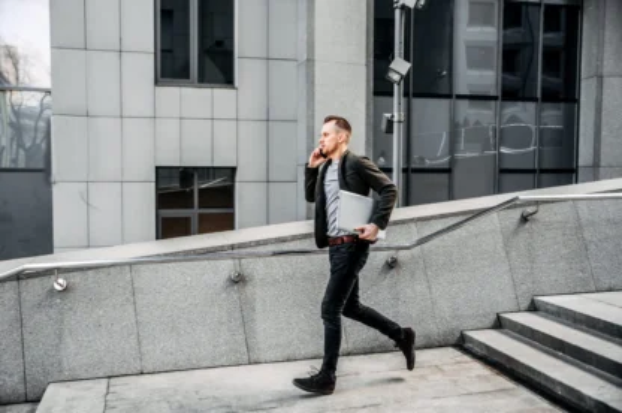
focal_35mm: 36
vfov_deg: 36.8
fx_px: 621
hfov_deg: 53.2
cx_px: 311
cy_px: 206
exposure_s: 1/250
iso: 640
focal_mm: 36
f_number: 2.8
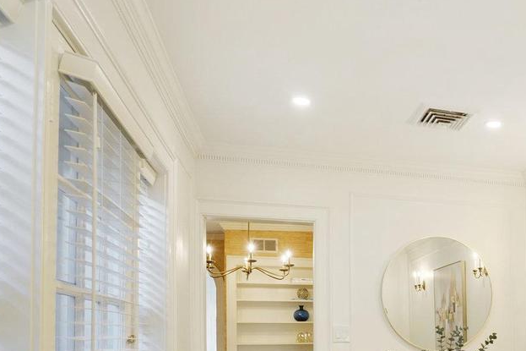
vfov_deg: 33.8
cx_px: 504
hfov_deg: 45.3
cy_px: 321
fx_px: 540
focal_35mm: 37
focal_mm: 16
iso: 1250
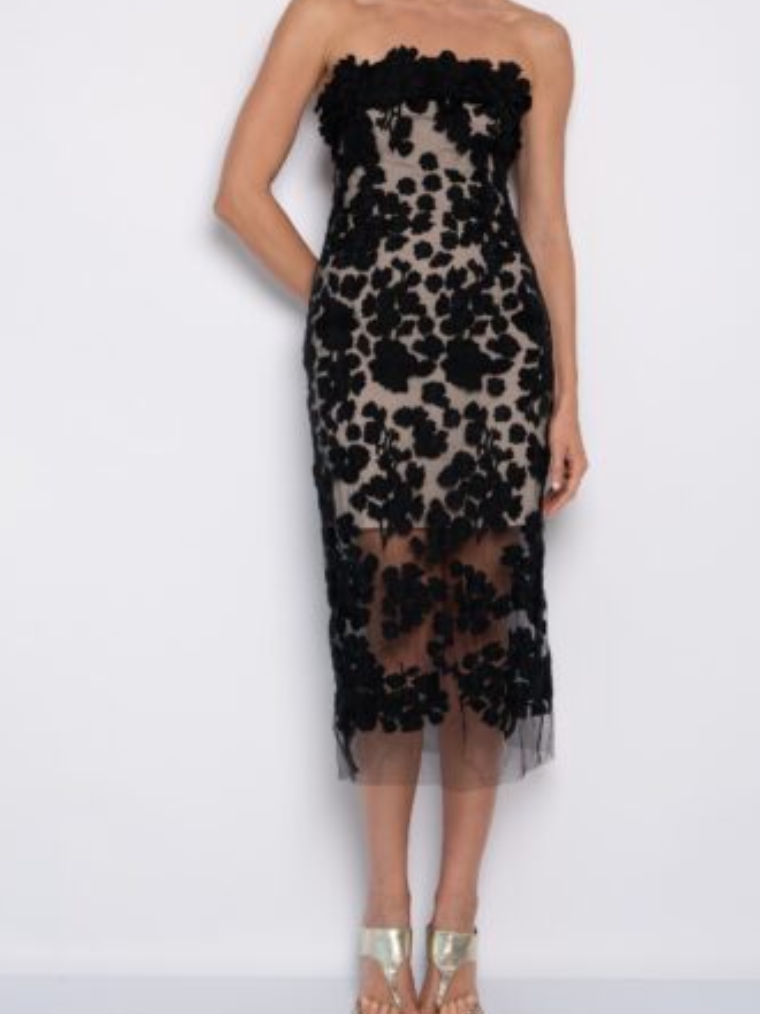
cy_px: 409
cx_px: 403
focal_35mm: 63
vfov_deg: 30.6
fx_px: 1844
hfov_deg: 23.3
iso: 200
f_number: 5
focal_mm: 48
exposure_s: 1/160
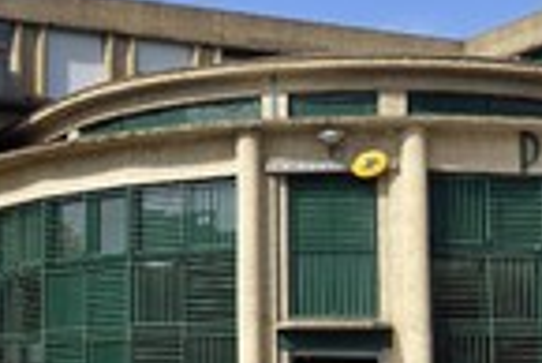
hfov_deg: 18.5
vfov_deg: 12.5
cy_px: 236
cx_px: 142
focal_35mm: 110
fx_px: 1658
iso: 200
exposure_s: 1/250
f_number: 14
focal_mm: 38
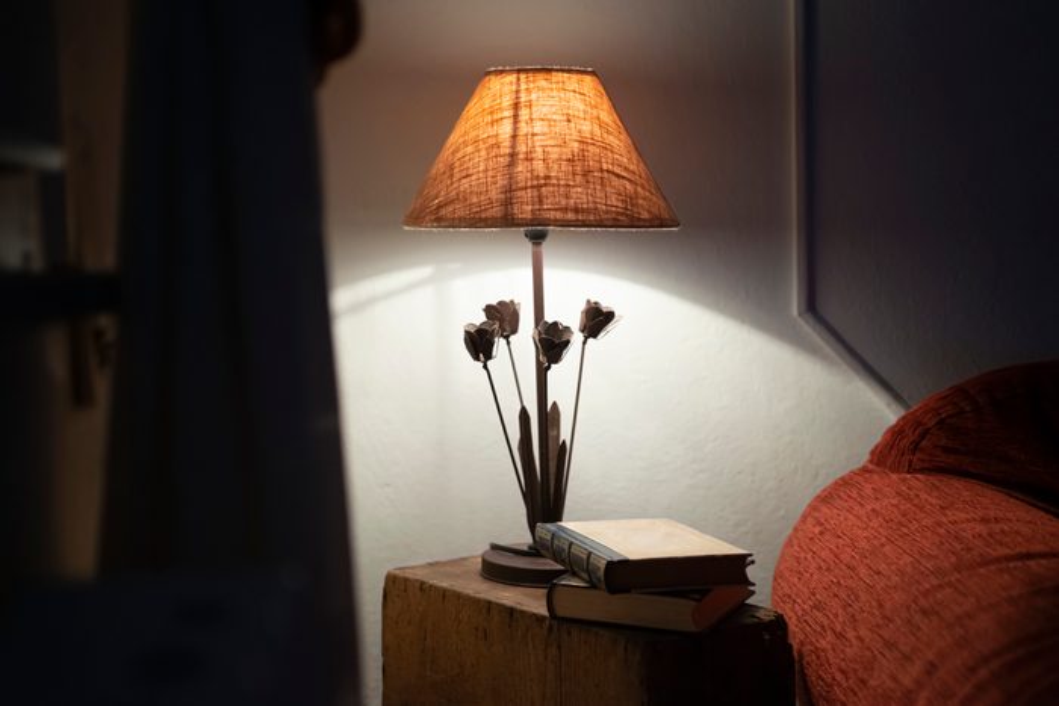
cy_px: 353
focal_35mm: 52
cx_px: 530
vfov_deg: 26.0
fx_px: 1530
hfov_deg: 38.2
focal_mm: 52
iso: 1000
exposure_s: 1/160
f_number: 2.8
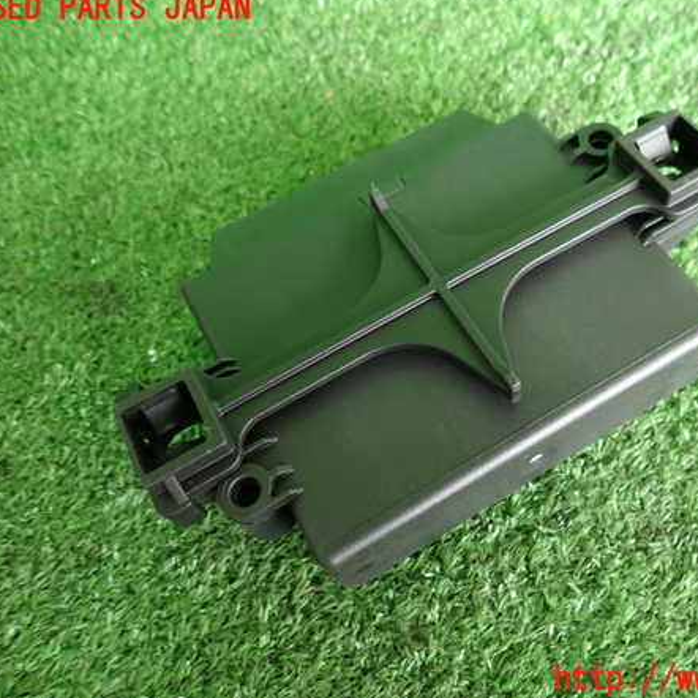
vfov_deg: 54.0
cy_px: 344
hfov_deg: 53.4
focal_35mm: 30
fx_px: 684
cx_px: 437
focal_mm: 4.5
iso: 200
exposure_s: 1/40
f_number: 2
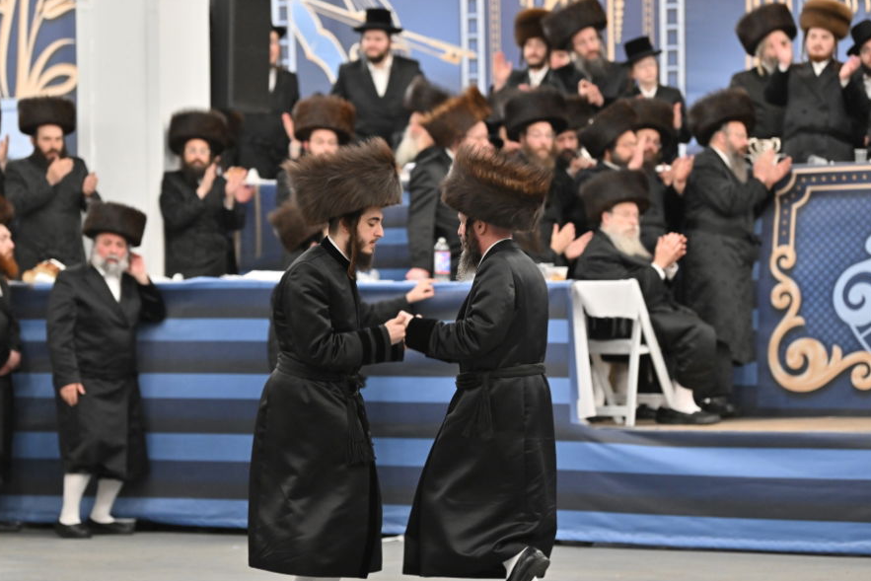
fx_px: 4210
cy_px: 325
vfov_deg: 7.9
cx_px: 466
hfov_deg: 11.8
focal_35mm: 174
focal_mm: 150
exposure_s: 1/250
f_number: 3.2
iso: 1250
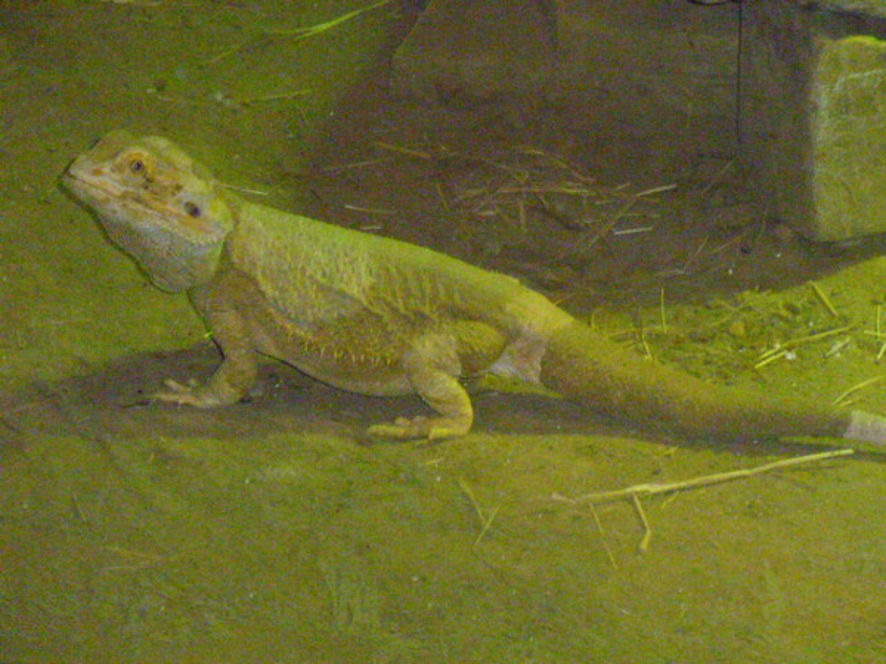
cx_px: 443
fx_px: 5810
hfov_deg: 8.7
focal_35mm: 227
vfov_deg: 6.5
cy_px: 332
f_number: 5.9
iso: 1600
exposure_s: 1/60
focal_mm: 40.5
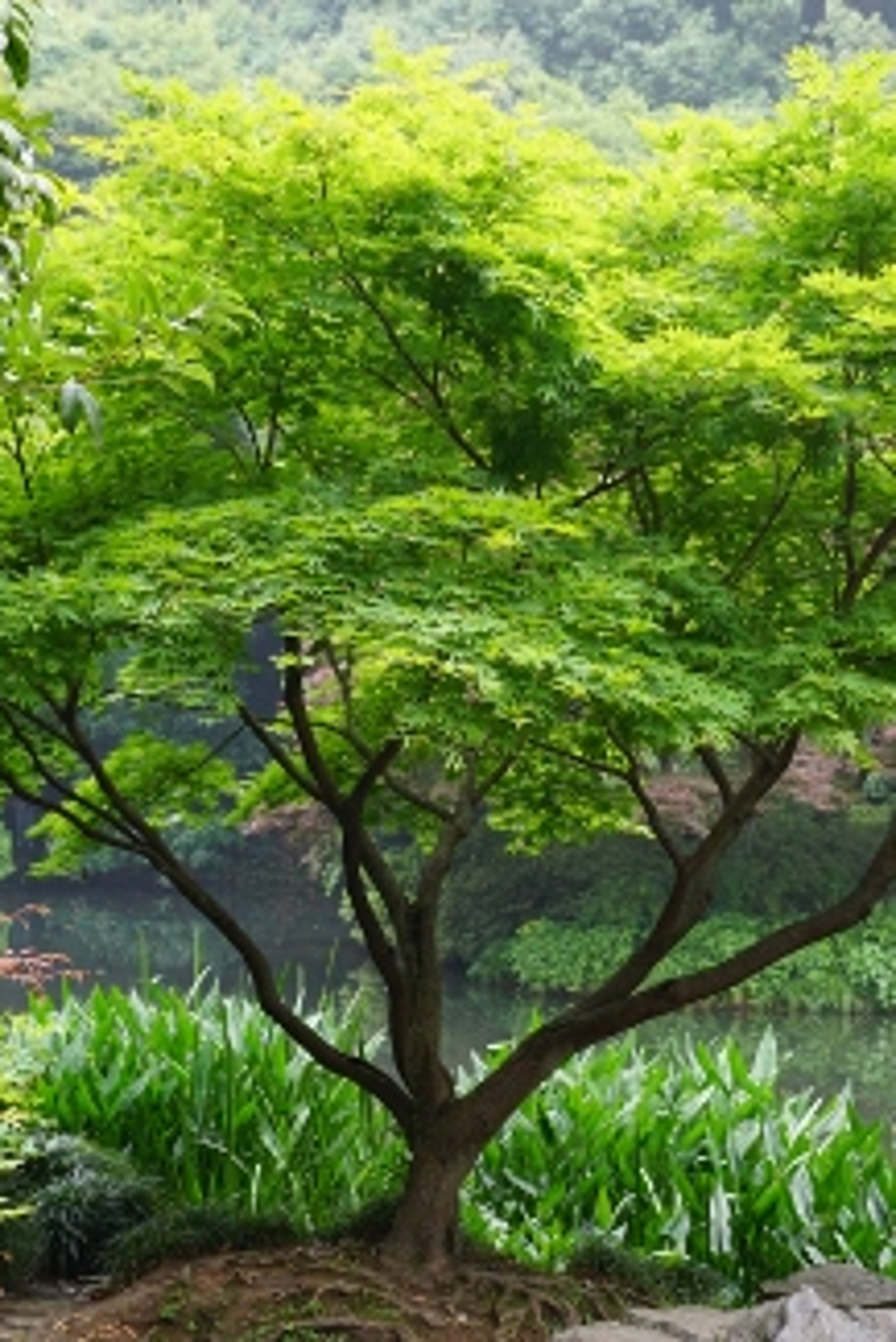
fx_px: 2410
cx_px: 498
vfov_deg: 31.1
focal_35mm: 65
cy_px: 681
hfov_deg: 21.1
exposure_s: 1/60
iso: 160
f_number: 4.5
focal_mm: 35
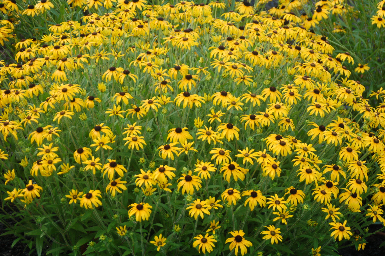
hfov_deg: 18.2
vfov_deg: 12.2
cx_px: 192
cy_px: 128
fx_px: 1202
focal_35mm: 112
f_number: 4.5
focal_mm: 75
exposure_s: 1/200
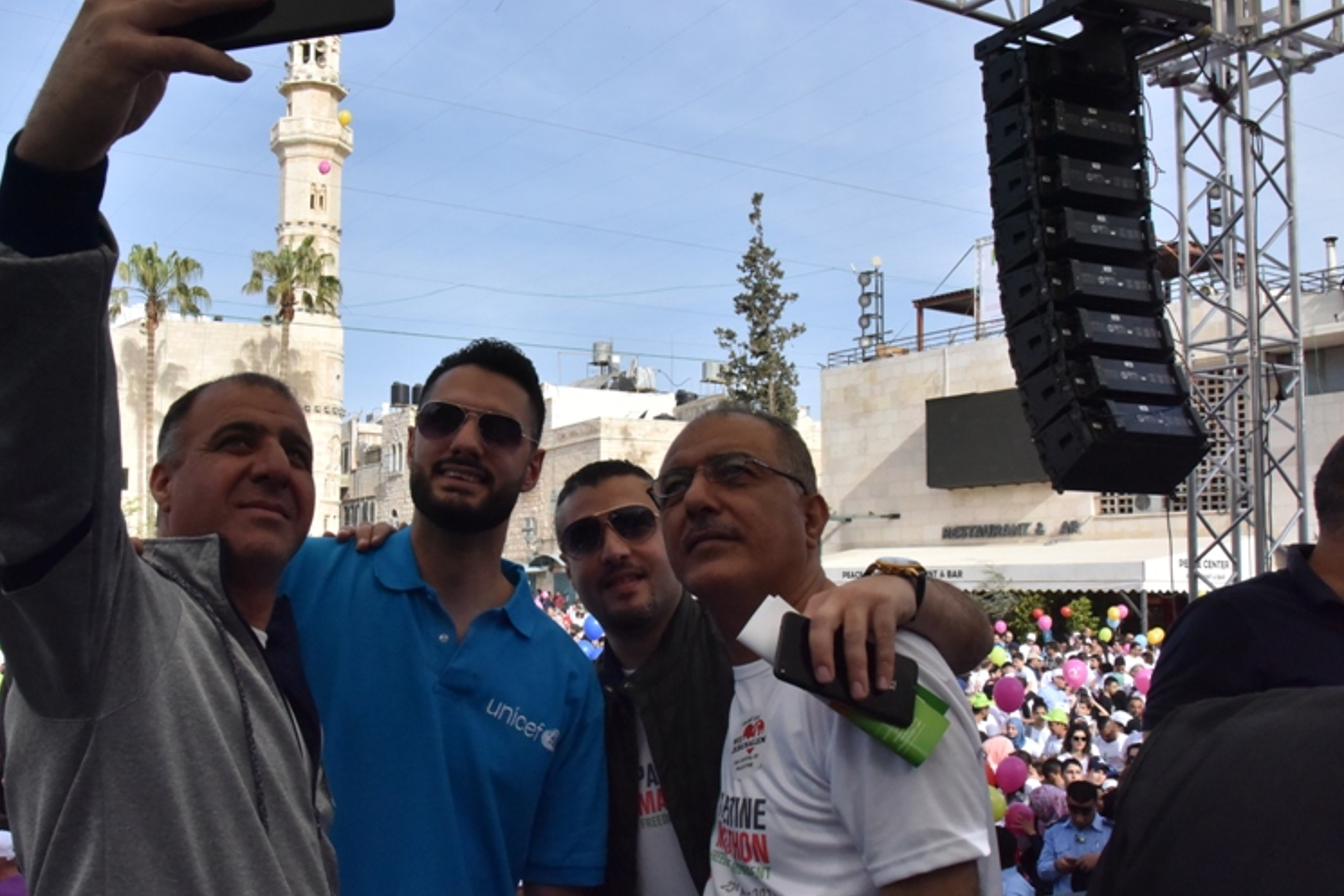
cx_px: 530
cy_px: 495
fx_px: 1232
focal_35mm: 33
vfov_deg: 39.9
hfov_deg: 56.7
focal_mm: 24
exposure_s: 1/1250
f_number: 18
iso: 2500
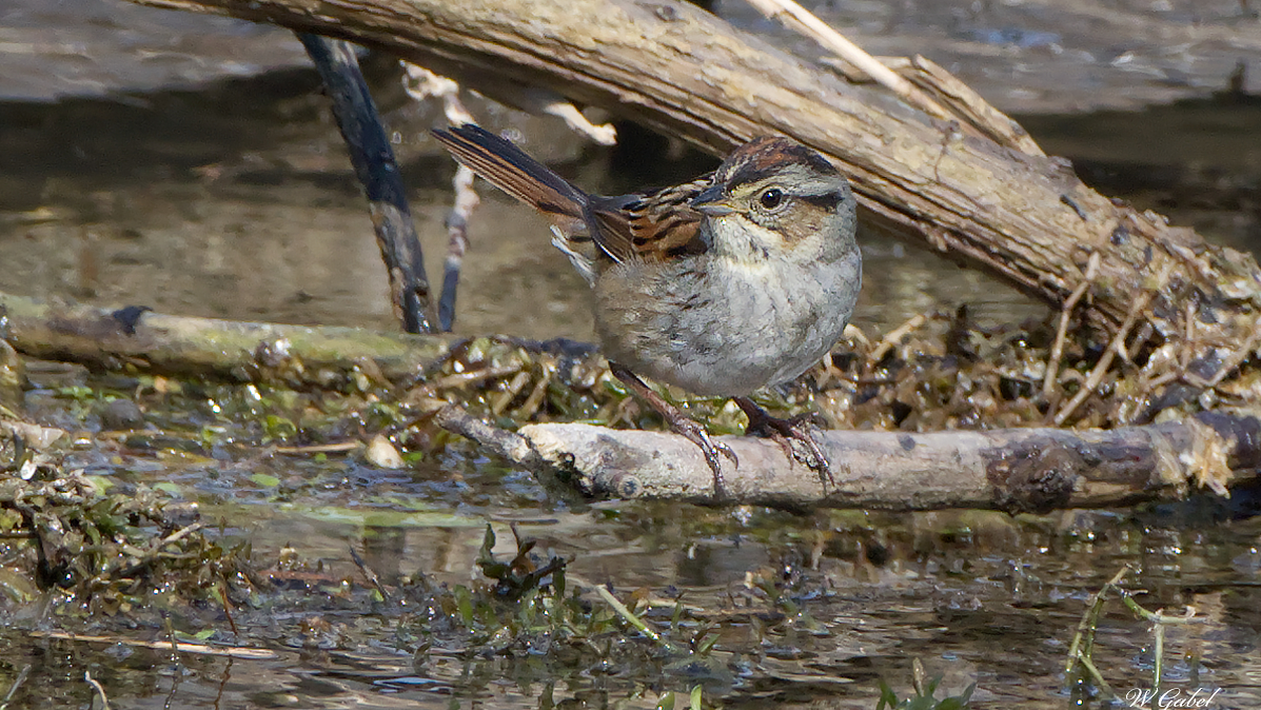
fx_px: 26321
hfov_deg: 2.7
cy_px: 336
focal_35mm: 787
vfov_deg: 1.5
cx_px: 631
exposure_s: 1/1600
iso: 1100
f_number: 8
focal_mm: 500
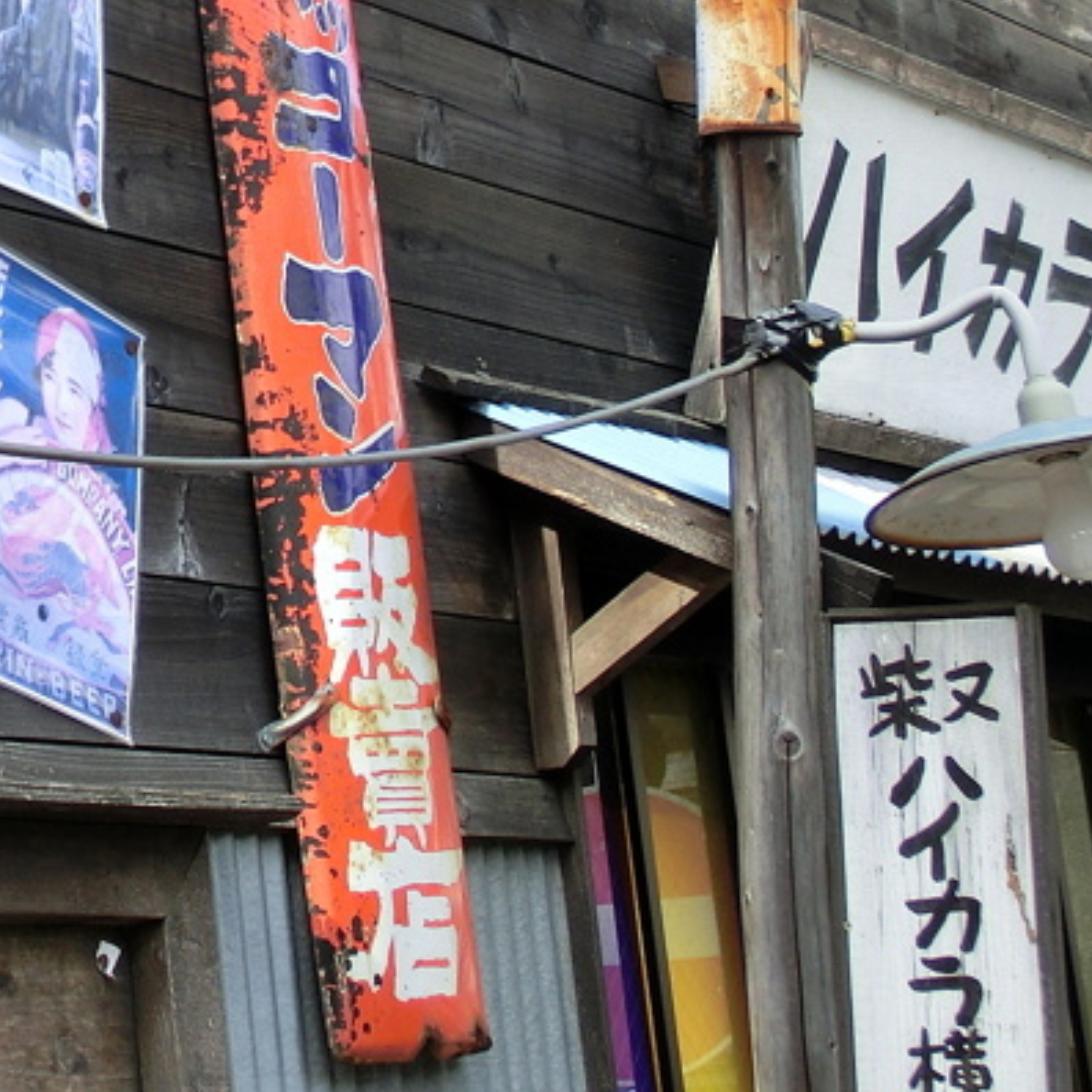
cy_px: 80
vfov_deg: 13.3
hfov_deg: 13.1
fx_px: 4640
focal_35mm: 130
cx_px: -179
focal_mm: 10.04
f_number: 4.5
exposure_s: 1/125
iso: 100
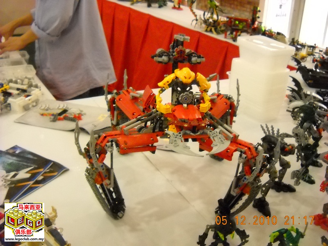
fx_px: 388
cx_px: 164
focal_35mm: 41
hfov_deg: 45.8
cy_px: 123
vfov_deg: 35.1
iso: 800
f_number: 3.1
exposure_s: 1/60
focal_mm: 6.72
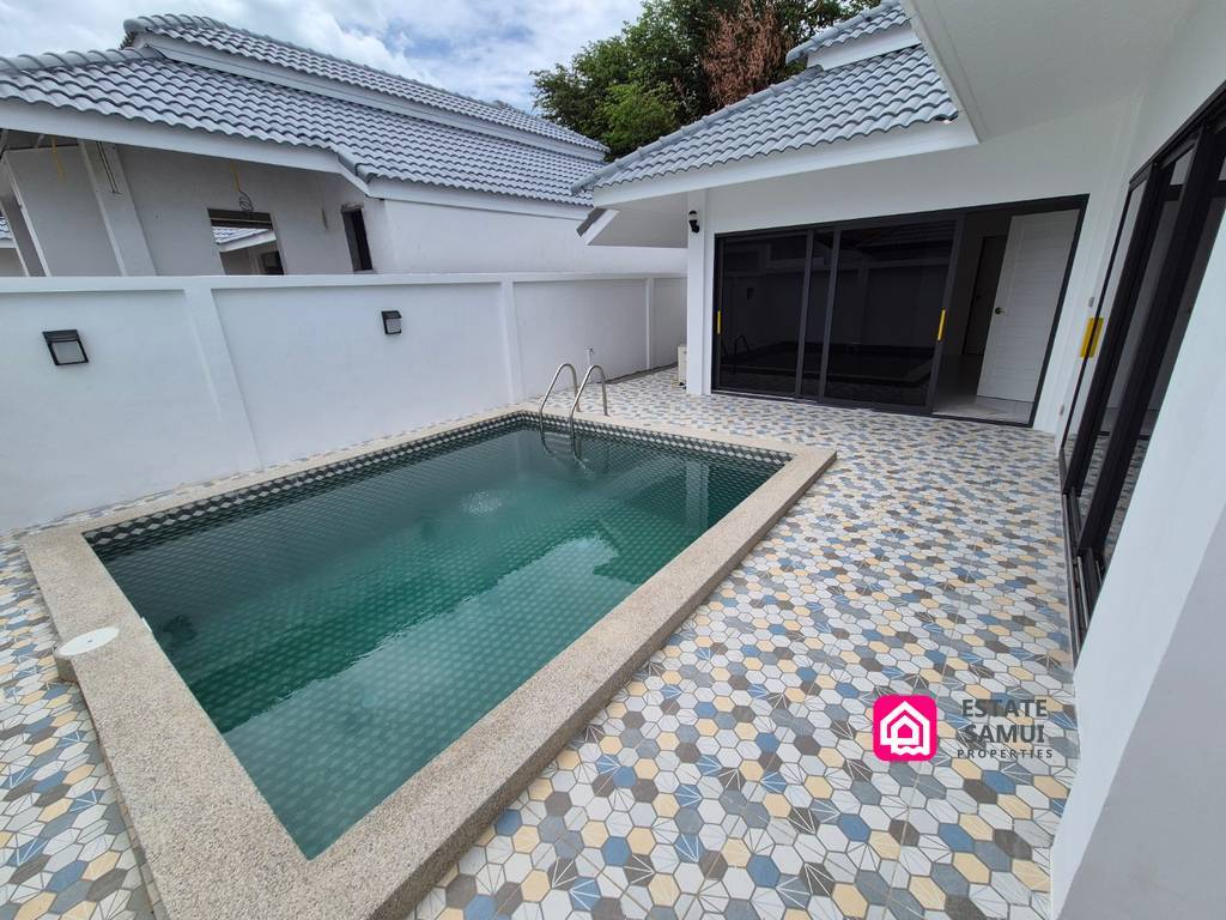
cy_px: 460
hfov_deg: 106.2
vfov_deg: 89.9
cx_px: 613
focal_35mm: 13
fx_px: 460
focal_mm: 2.2
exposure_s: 1/2712
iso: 50
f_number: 2.2
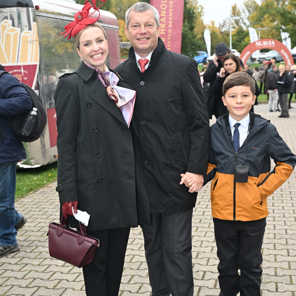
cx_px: 148
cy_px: 176
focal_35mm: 52
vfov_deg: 32.7
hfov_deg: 32.8
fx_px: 503
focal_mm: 40
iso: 400
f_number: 4.5
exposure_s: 1/250
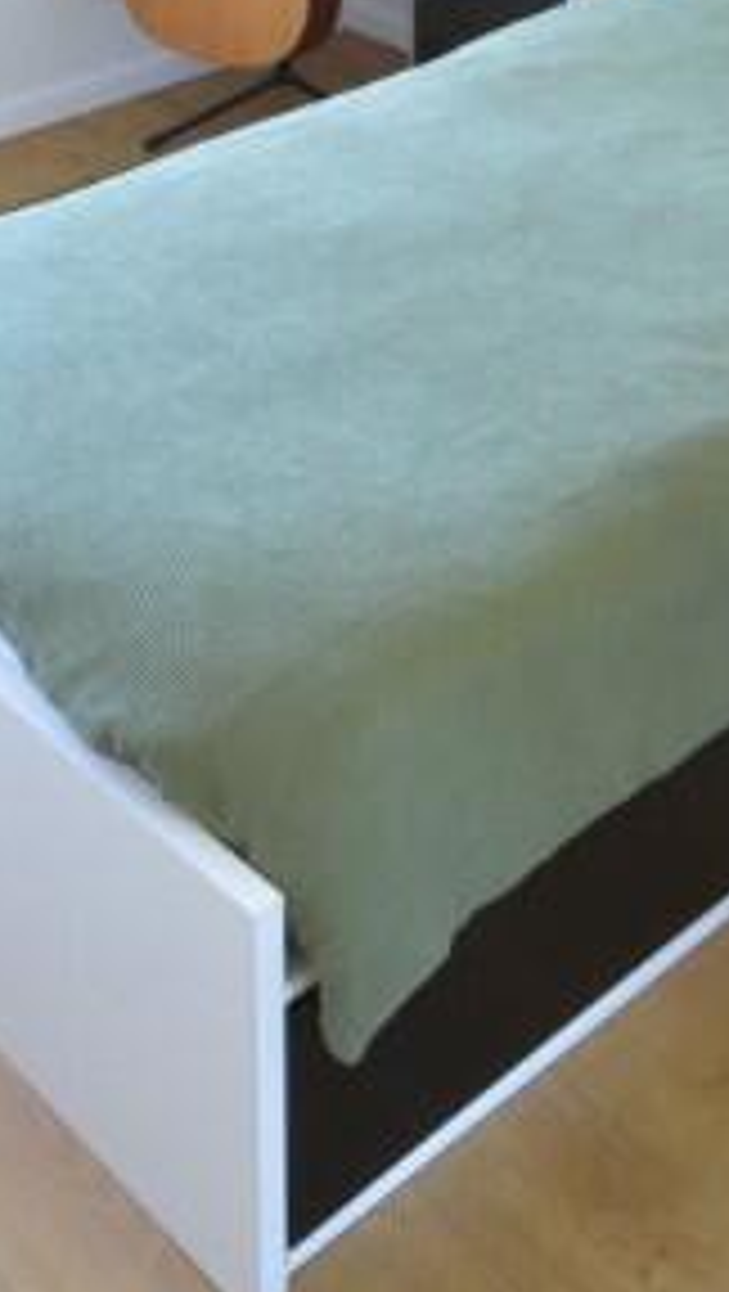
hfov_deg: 21.5
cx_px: 414
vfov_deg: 34.8
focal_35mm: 56
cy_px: 104
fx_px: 1919
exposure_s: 1/10
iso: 400
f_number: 8
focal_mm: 10
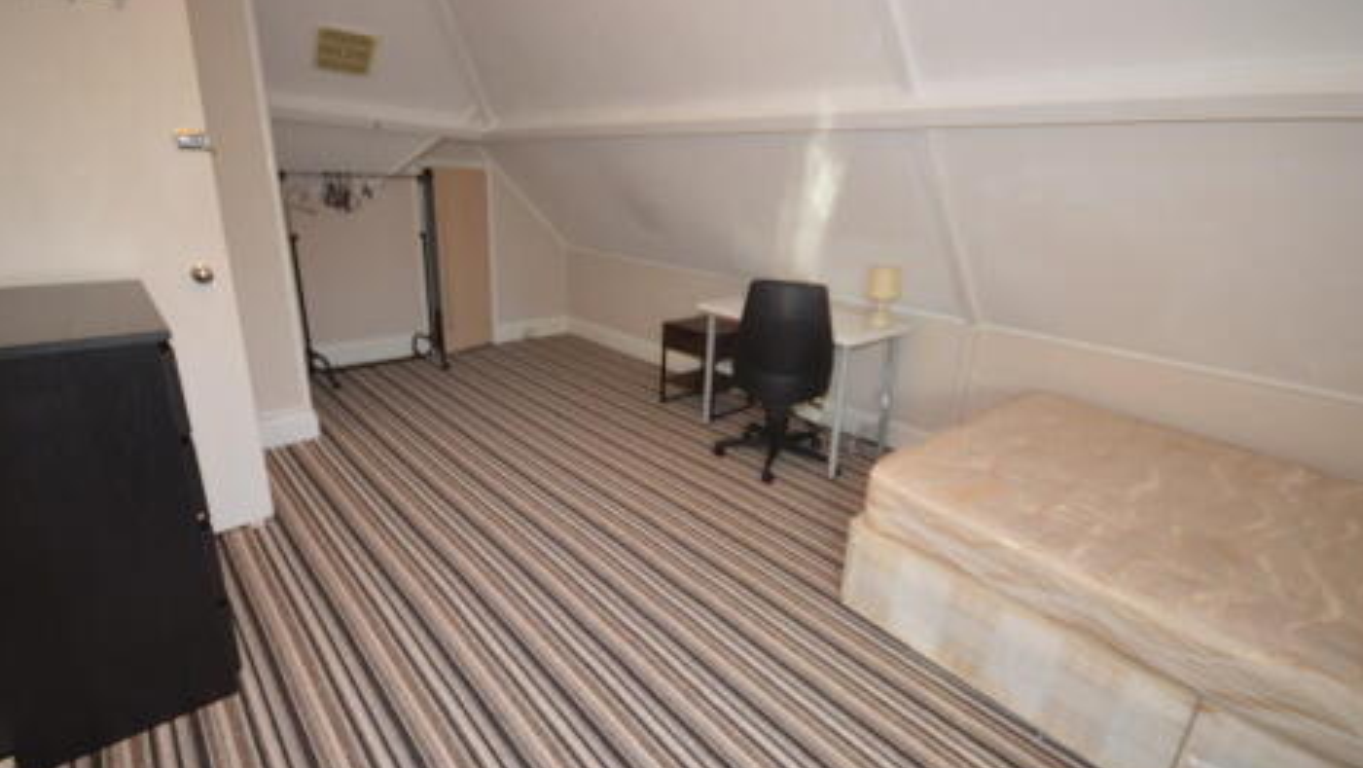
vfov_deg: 67.1
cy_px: 381
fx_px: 578
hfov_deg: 99.4
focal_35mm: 16
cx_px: 686
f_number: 4
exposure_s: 1/60
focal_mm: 10
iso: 900
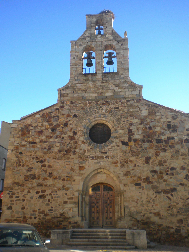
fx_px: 255
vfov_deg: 52.6
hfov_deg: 40.7
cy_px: 126
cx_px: 94
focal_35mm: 35
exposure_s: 1/147
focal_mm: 6.3
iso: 80
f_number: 4.6
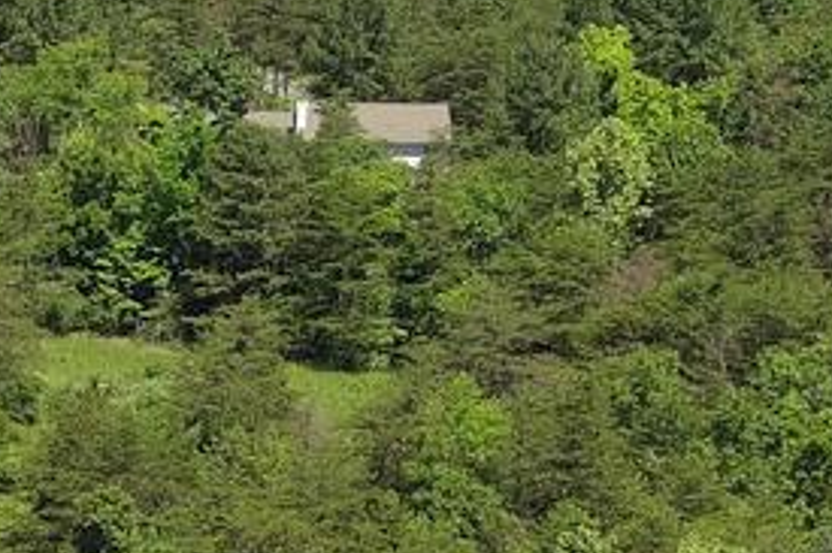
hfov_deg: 9.4
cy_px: 564
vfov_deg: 6.3
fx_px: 4989
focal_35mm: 216
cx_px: -194
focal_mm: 10.57
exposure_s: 1/883
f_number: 2.8
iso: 100
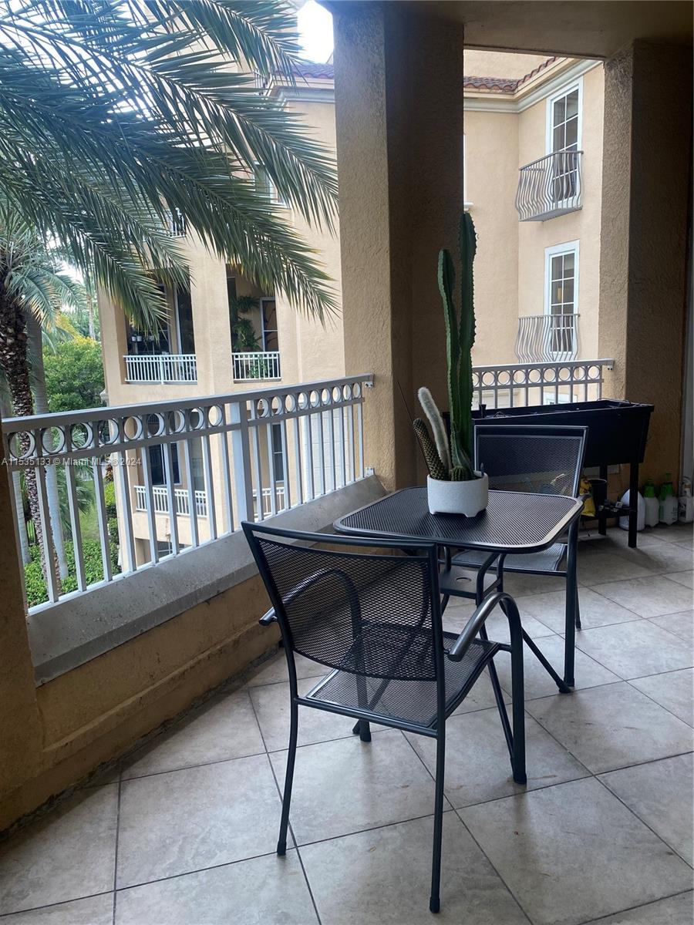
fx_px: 695
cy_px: 462
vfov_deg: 67.3
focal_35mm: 26
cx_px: 347
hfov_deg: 53.1
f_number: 1.8
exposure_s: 1/120
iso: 64
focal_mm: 4.25
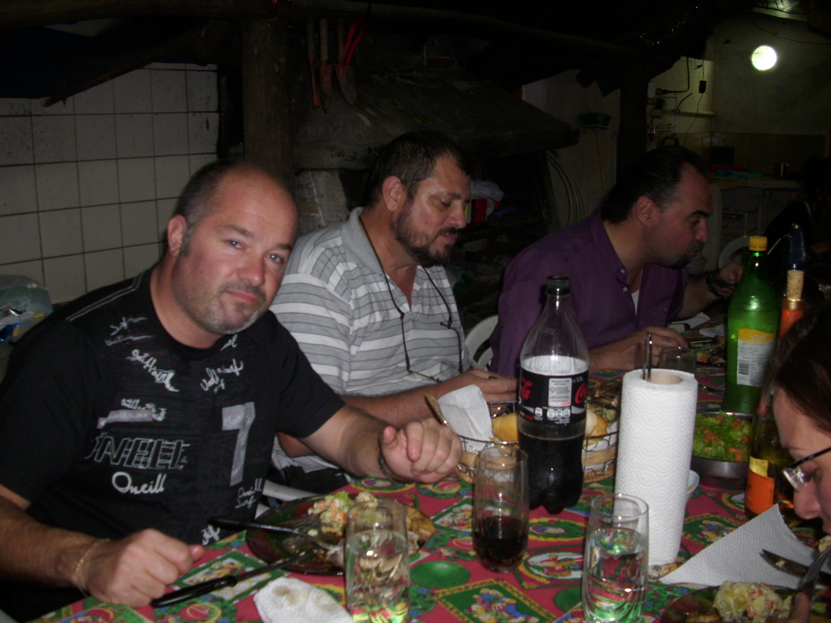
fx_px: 744
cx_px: 416
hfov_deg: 58.4
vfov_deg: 45.4
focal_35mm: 31
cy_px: 312
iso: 50
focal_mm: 6.2
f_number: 2.8
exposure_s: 1/30
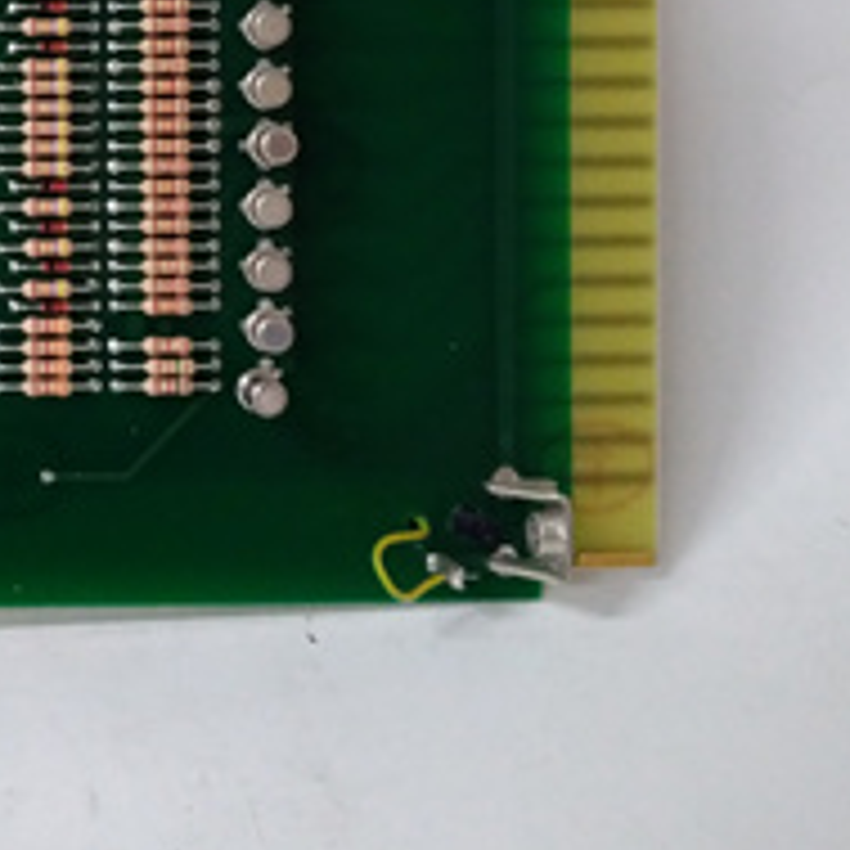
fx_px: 1750
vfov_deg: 26.4
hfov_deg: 24.8
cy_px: 97
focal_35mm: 63
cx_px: -157
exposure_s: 1/33
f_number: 2
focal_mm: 3.79
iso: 636
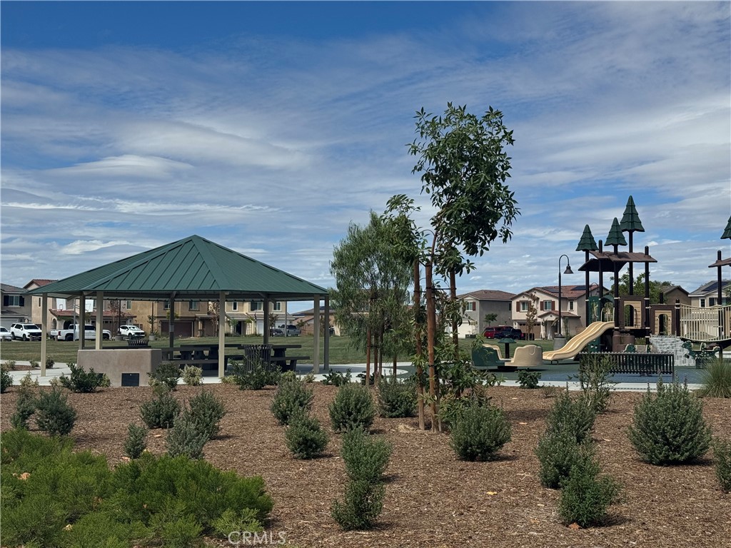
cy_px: 274
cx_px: 366
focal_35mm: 48
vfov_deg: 30.3
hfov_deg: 39.7
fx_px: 1014
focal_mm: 6.76
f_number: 1.78
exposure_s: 1/7937
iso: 64
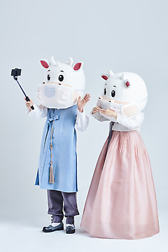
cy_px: 126
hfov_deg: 19.5
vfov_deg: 28.8
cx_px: 84
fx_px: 490
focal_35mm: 70
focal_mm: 70
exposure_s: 1/125
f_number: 14
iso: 100
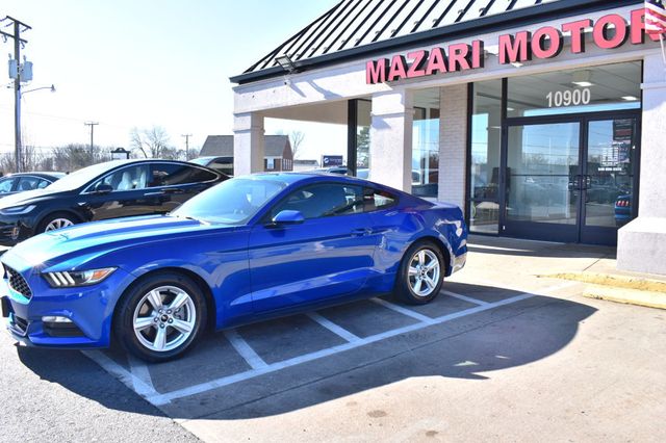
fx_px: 555
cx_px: 333
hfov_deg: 62.0
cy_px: 222
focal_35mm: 30
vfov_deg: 43.6
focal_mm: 20
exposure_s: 1/320
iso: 400
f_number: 10
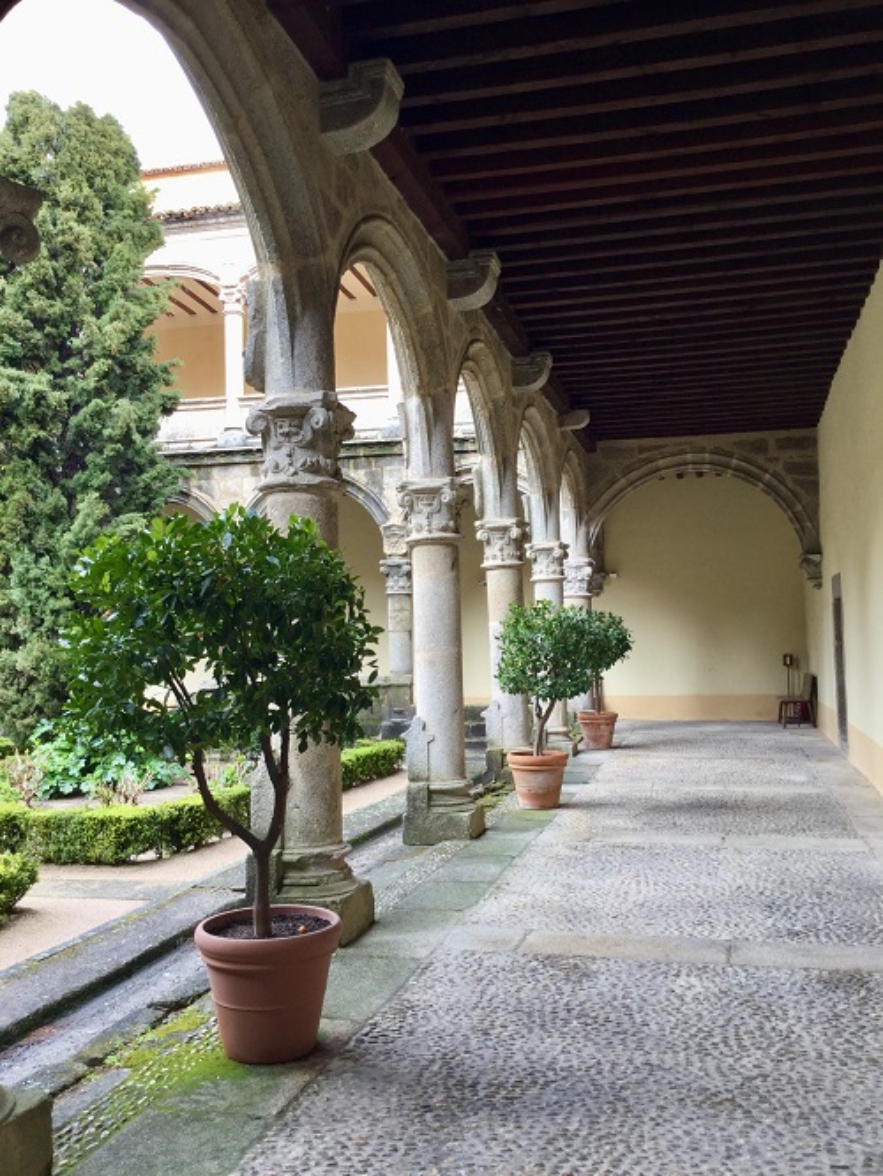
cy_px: 588
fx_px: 1054
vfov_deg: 58.3
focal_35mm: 31
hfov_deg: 45.5
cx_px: 442
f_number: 2.4
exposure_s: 1/50
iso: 32
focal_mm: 3.3
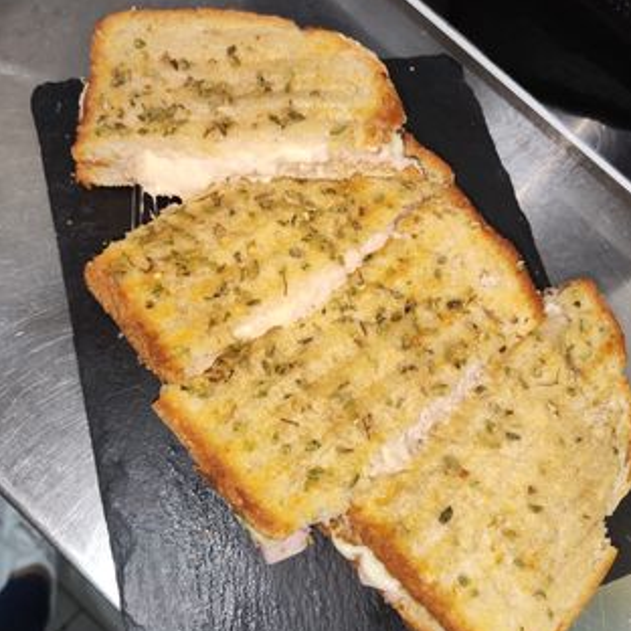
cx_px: 322
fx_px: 598
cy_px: 346
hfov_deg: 55.6
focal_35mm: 29
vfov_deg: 55.5
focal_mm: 5.59
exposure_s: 1/100
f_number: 1.88
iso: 185
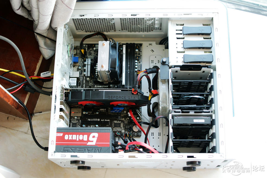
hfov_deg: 37.9
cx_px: 134
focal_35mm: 52
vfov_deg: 25.7
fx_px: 389
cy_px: 89
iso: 100
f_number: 3.5
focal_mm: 35
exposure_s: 1/13
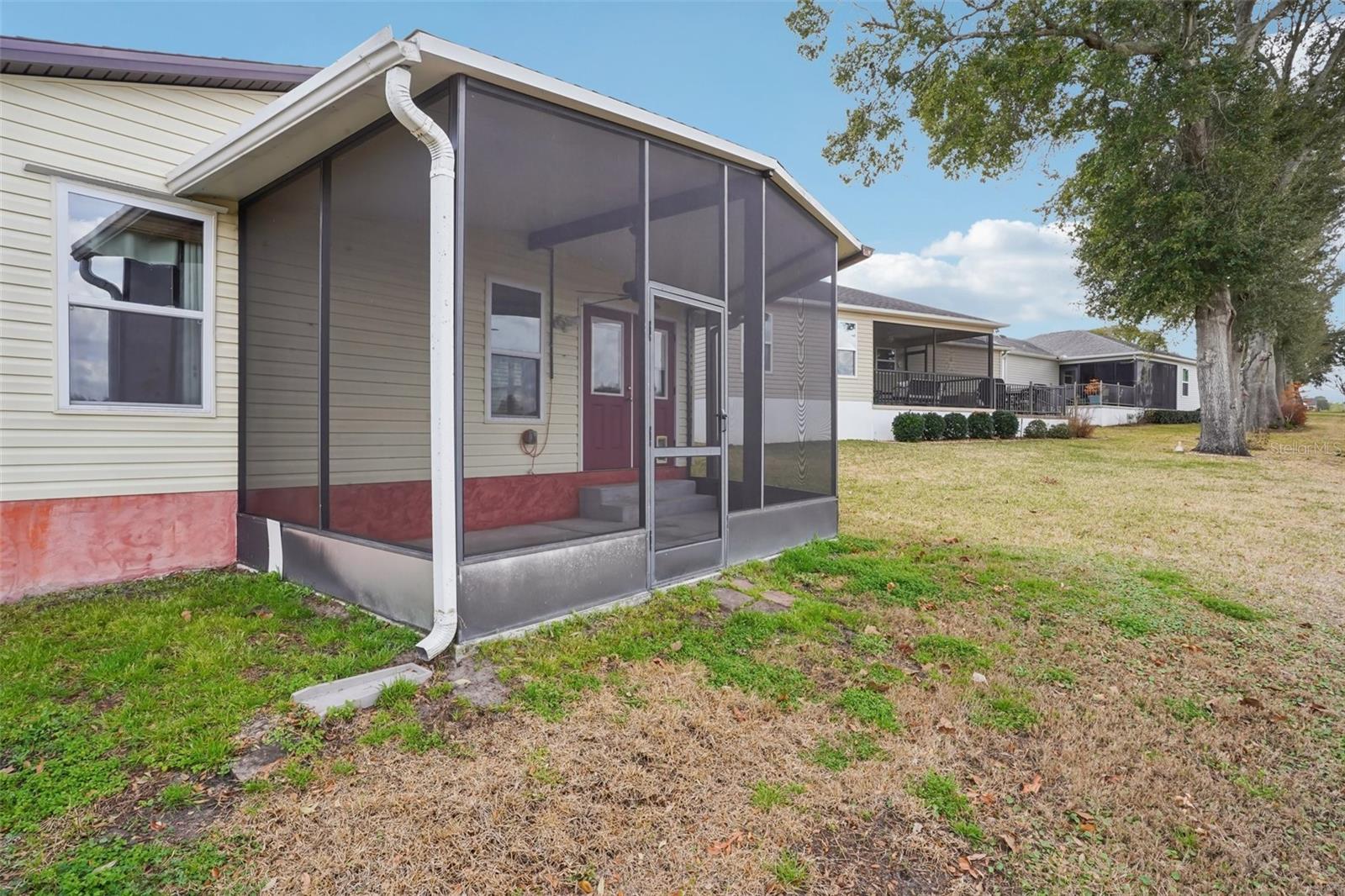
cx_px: 672
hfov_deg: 90.0
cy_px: 448
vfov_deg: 67.4
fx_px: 672
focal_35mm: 18
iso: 320
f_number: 20
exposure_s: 1/30
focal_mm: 18
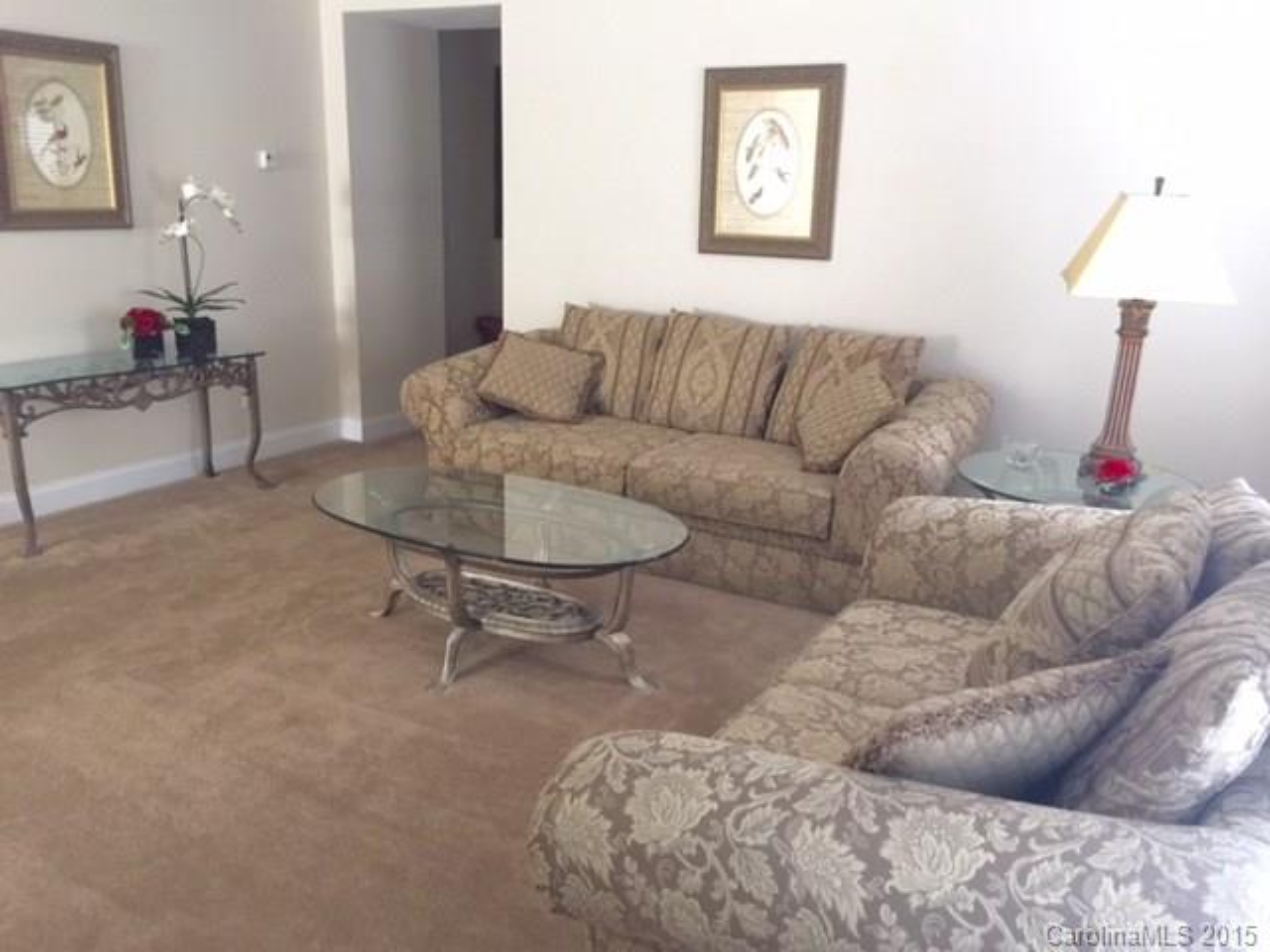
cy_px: 476
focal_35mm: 29
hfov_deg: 61.7
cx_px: 635
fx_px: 1064
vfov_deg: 48.2
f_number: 2.2
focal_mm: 4.15
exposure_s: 1/10
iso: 125
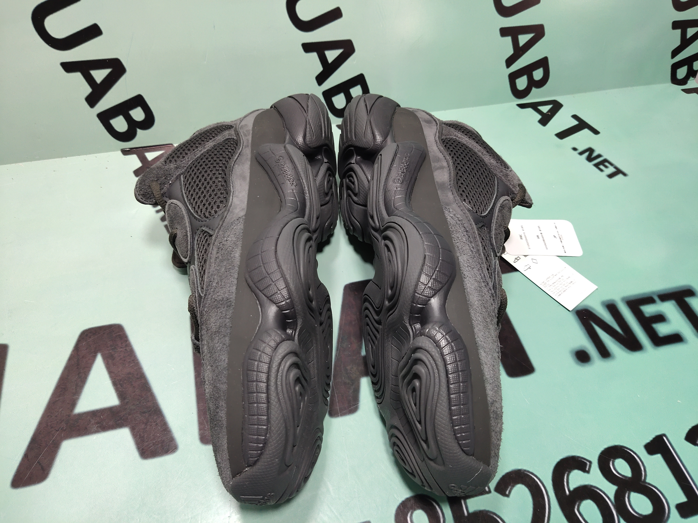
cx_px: 349
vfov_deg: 46.8
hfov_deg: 60.0
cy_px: 262
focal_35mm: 30
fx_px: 605
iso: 141
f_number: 1.79
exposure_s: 1/100
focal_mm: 4.35
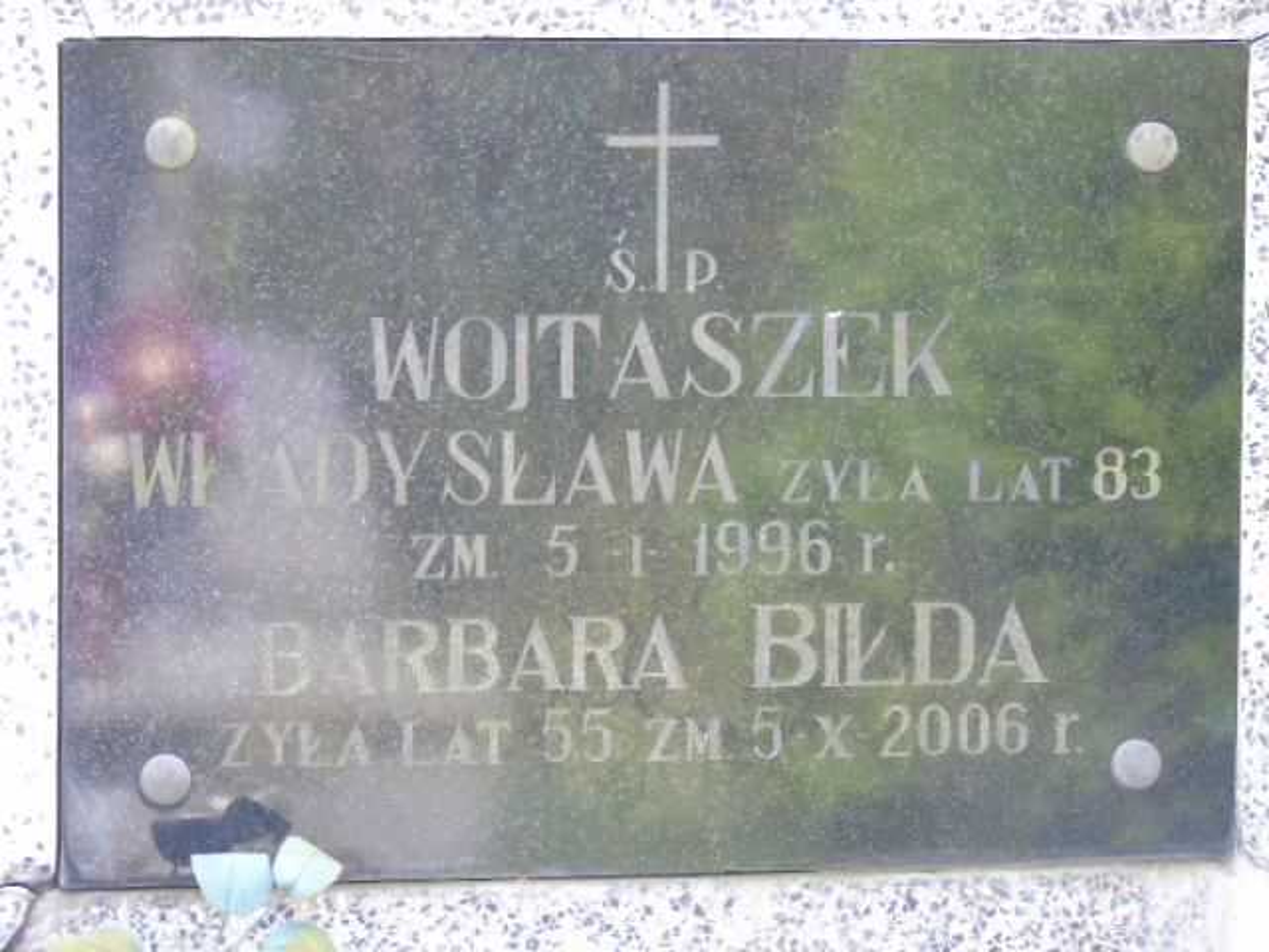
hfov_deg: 10.6
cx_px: 634
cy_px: 476
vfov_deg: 8.0
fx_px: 6819
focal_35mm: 186
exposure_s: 1/100
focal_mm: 33
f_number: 5
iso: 400
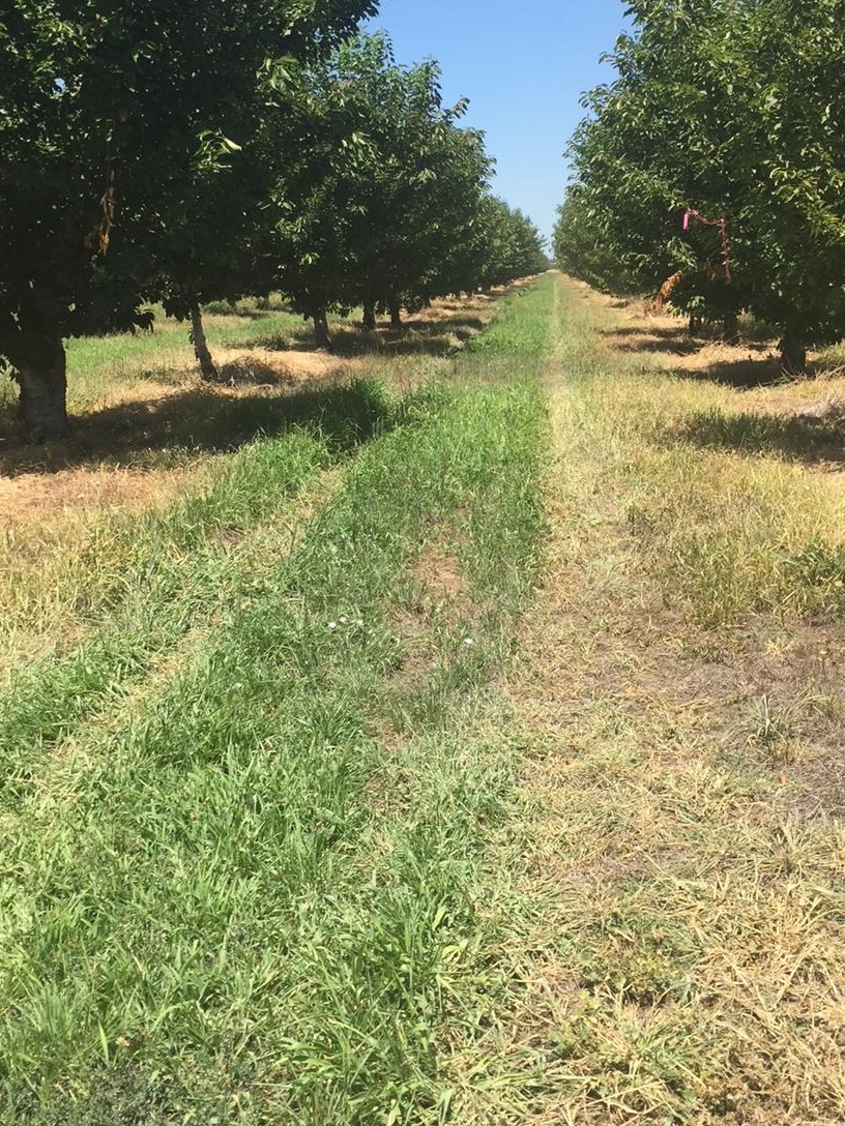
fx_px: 1302
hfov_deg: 35.8
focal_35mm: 40
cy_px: 471
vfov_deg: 46.6
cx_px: 529
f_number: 2.2
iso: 32
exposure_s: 1/1412
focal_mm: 4.15
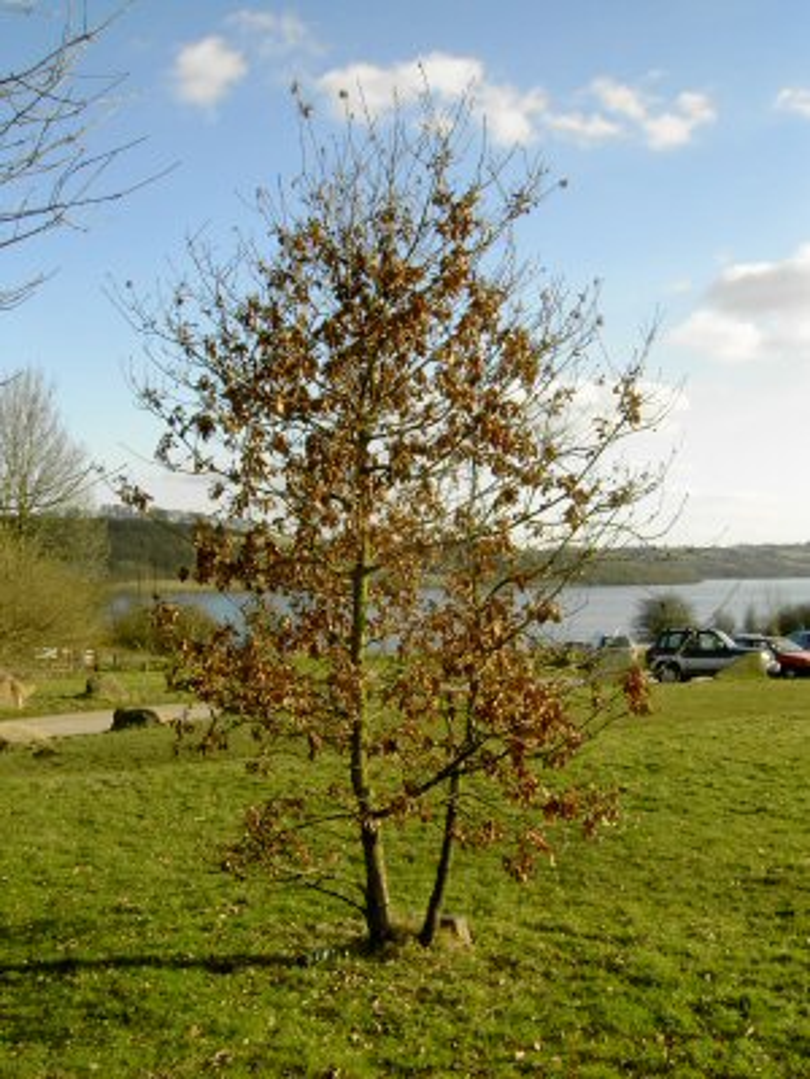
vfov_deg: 52.6
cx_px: 405
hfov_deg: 40.7
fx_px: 1092
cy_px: 540
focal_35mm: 35
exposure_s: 1/200
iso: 100
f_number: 6.7
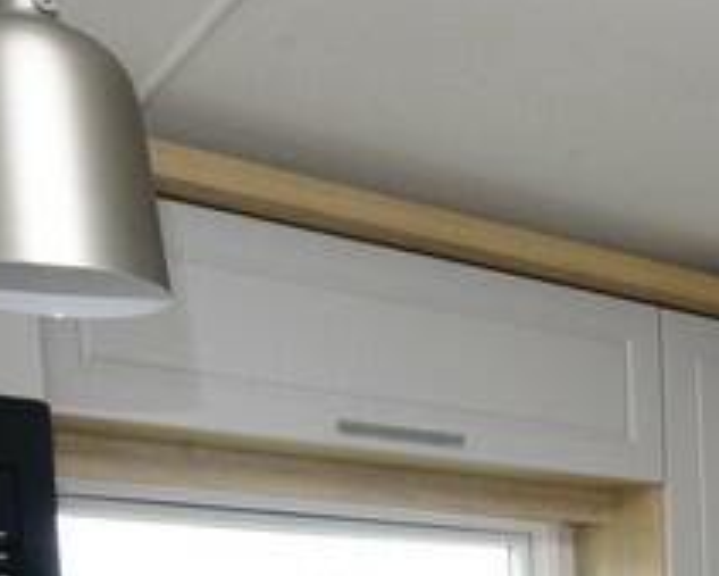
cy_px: 932
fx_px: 1554
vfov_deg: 18.0
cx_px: 1060
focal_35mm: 73
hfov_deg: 21.9
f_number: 16
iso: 2500
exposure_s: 1/60
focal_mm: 16
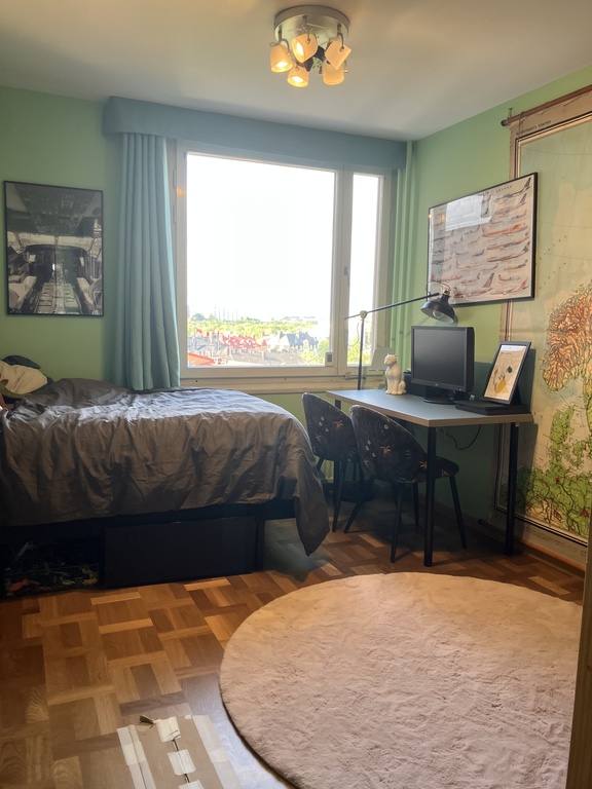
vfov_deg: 63.4
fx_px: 638
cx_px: 296
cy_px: 394
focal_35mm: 28
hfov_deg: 49.7
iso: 80
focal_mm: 3.99
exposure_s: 1/100
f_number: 1.8
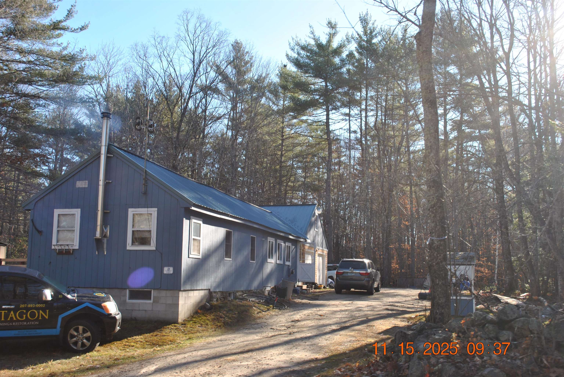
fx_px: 565
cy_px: 188
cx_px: 282
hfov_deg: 53.1
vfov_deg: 37.0
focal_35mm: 36
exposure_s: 1/125
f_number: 5.6
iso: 100
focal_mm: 24
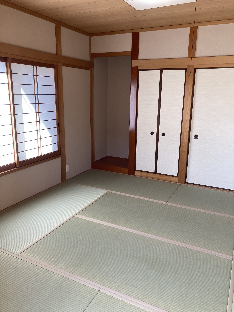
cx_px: 117
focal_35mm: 28
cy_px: 156
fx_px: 252
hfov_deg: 49.7
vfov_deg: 63.4
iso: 64
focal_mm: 3.99
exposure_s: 1/120
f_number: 1.8
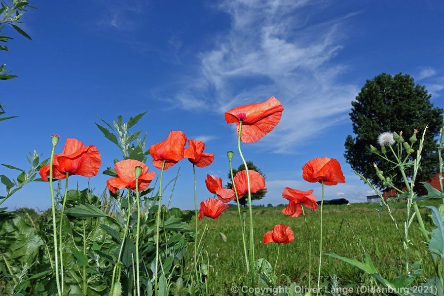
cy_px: 148
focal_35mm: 24
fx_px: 296
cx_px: 222
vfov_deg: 53.1
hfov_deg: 73.7
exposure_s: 1/800
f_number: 6.3
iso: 125
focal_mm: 8.8
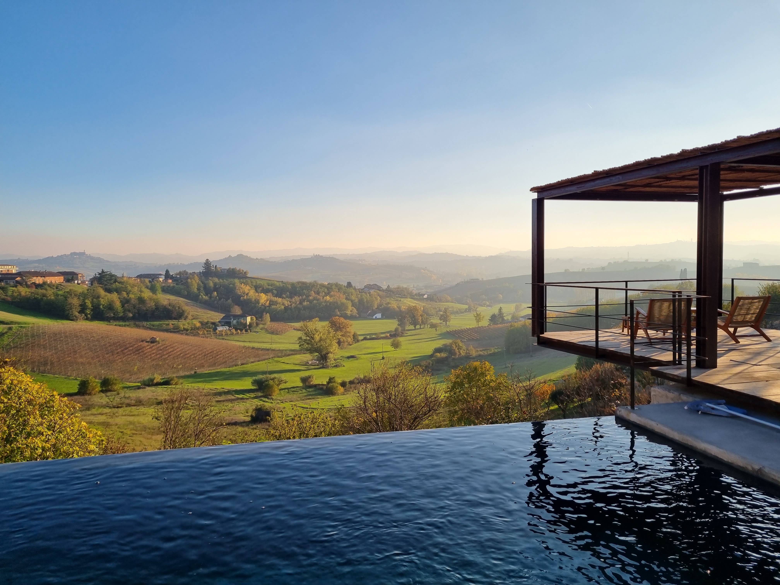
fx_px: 586
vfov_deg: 53.1
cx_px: 390
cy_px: 292
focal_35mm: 26
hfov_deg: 67.3
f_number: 1.8
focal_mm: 5.4
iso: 50
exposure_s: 1/1844
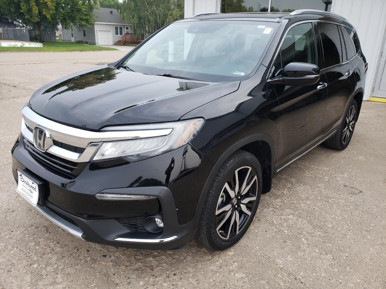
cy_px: 144
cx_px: 193
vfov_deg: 53.1
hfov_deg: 67.3
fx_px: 290
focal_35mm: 26
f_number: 2.4
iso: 80
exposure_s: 1/120
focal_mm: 4.3
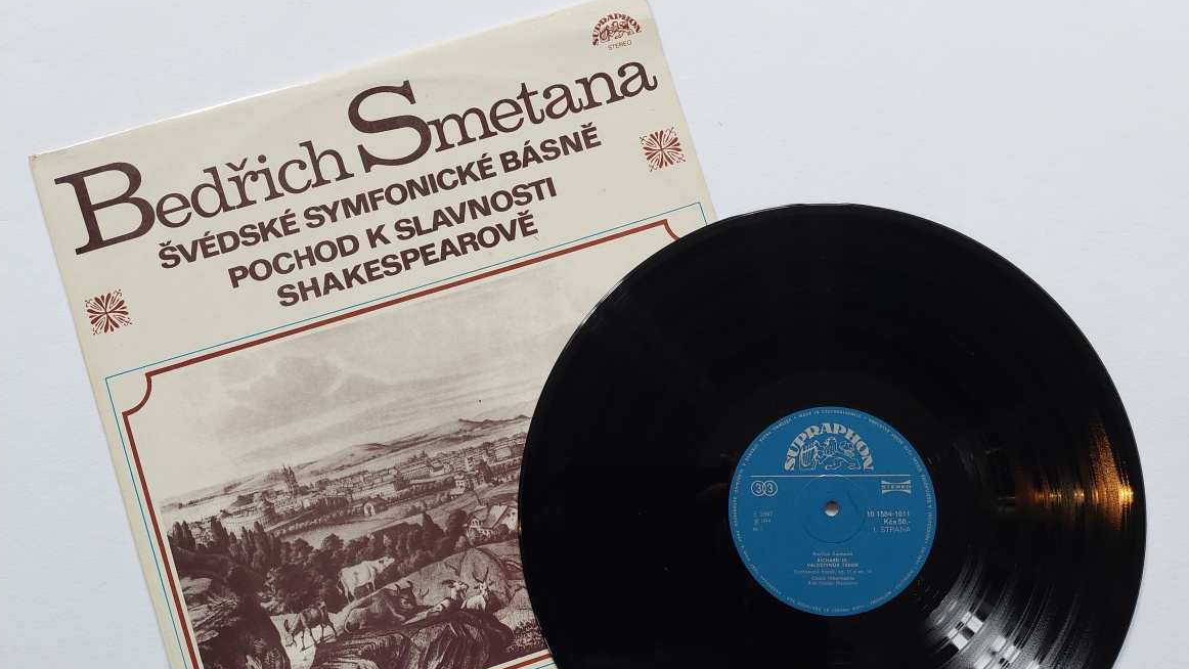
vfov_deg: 42.7
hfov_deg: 69.8
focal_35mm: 27
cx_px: 606
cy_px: 402
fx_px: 851
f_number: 1.8
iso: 320
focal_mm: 5.23
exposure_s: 1/60
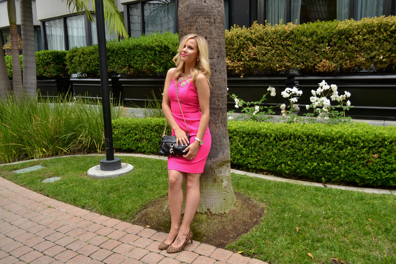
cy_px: 132
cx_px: 198
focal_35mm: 30
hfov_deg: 61.9
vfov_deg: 43.6
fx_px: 330
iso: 400
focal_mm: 20
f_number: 5.6
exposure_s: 1/400
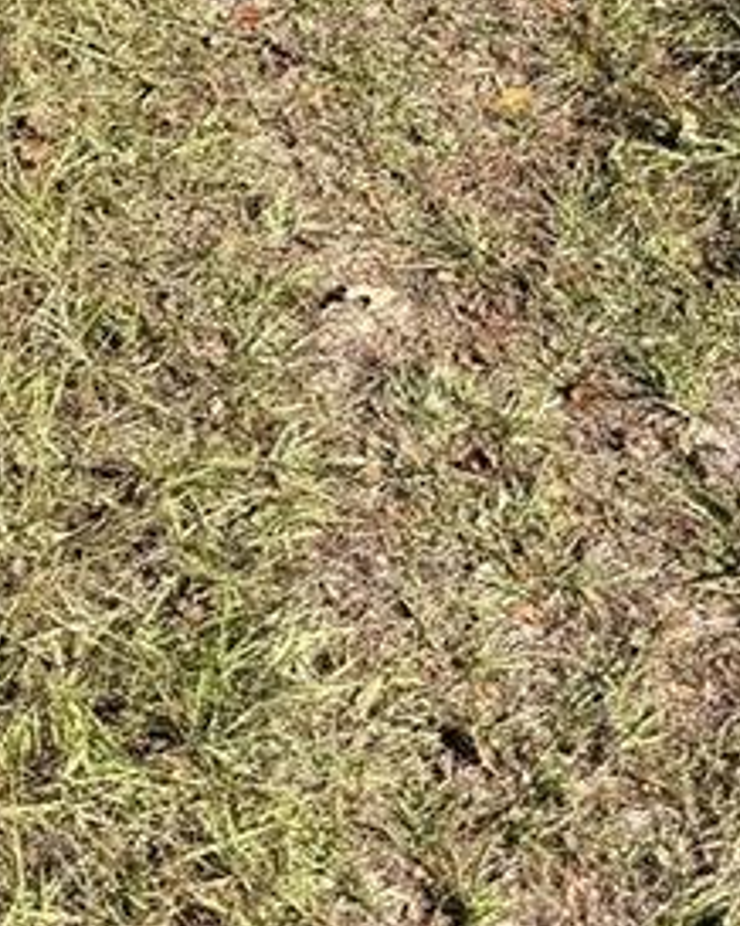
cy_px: -811
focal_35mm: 103
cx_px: -61
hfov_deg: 14.6
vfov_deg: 15.6
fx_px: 2823
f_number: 1.78
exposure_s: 1/2169
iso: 80
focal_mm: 6.76
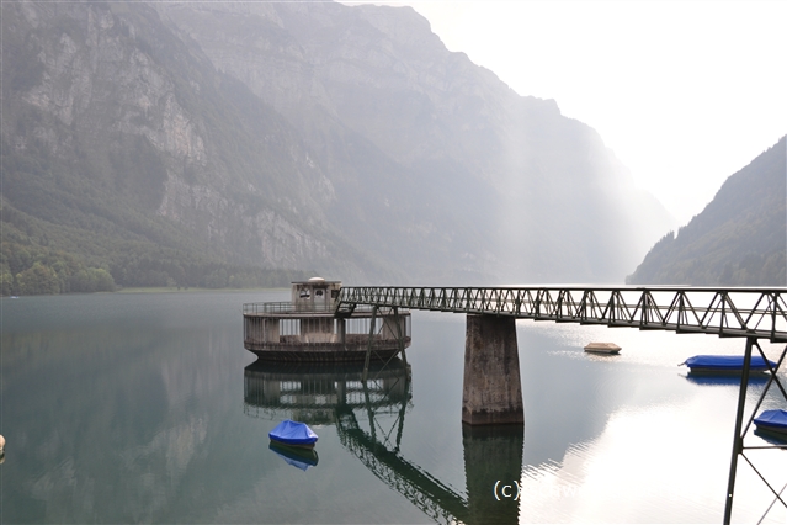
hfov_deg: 45.0
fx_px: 951
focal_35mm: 44
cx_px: 394
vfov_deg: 30.8
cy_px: 262
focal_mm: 29
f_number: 7.1
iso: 200
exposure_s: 1/200
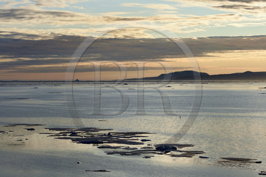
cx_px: 133
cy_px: 88
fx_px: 812
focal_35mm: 110
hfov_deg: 18.6
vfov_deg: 12.4
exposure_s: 1/250
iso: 200
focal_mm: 110
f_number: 14
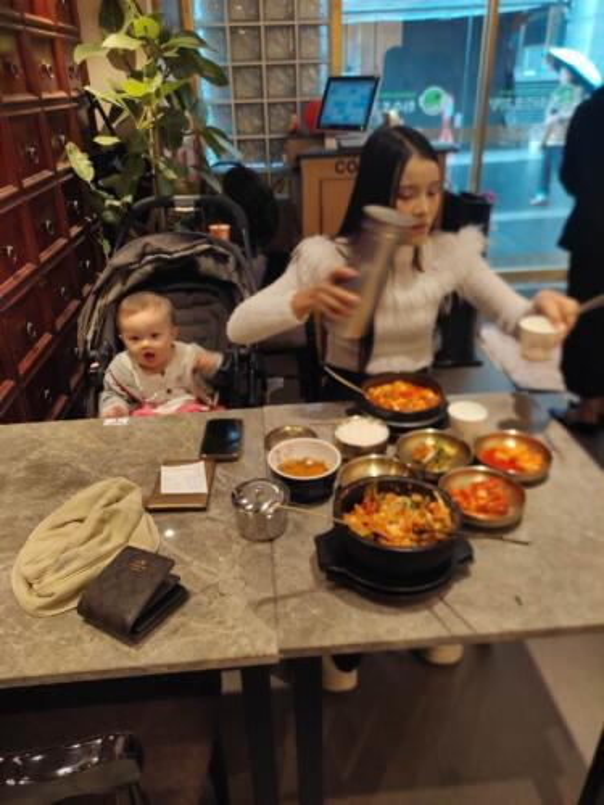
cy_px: 402
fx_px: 605
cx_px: 302
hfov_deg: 53.1
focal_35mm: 26
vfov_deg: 67.3
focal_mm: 4.74
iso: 137
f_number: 1.79
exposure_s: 1/30
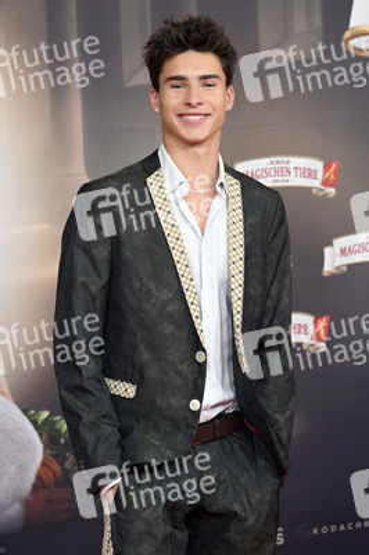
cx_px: 184
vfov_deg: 27.0
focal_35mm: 75
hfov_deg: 18.2
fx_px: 1155
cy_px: 278
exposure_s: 1/160
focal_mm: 75
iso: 800
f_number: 6.3
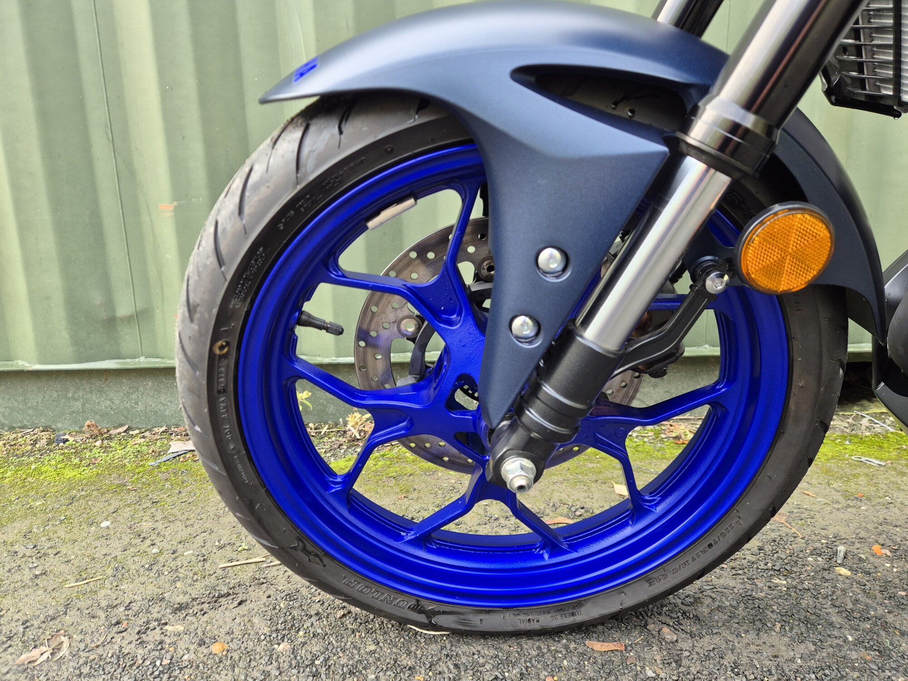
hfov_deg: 73.9
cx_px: 454
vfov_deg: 58.9
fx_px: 603
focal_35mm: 23
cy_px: 340
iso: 125
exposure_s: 1/180
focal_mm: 5.4
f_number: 1.8
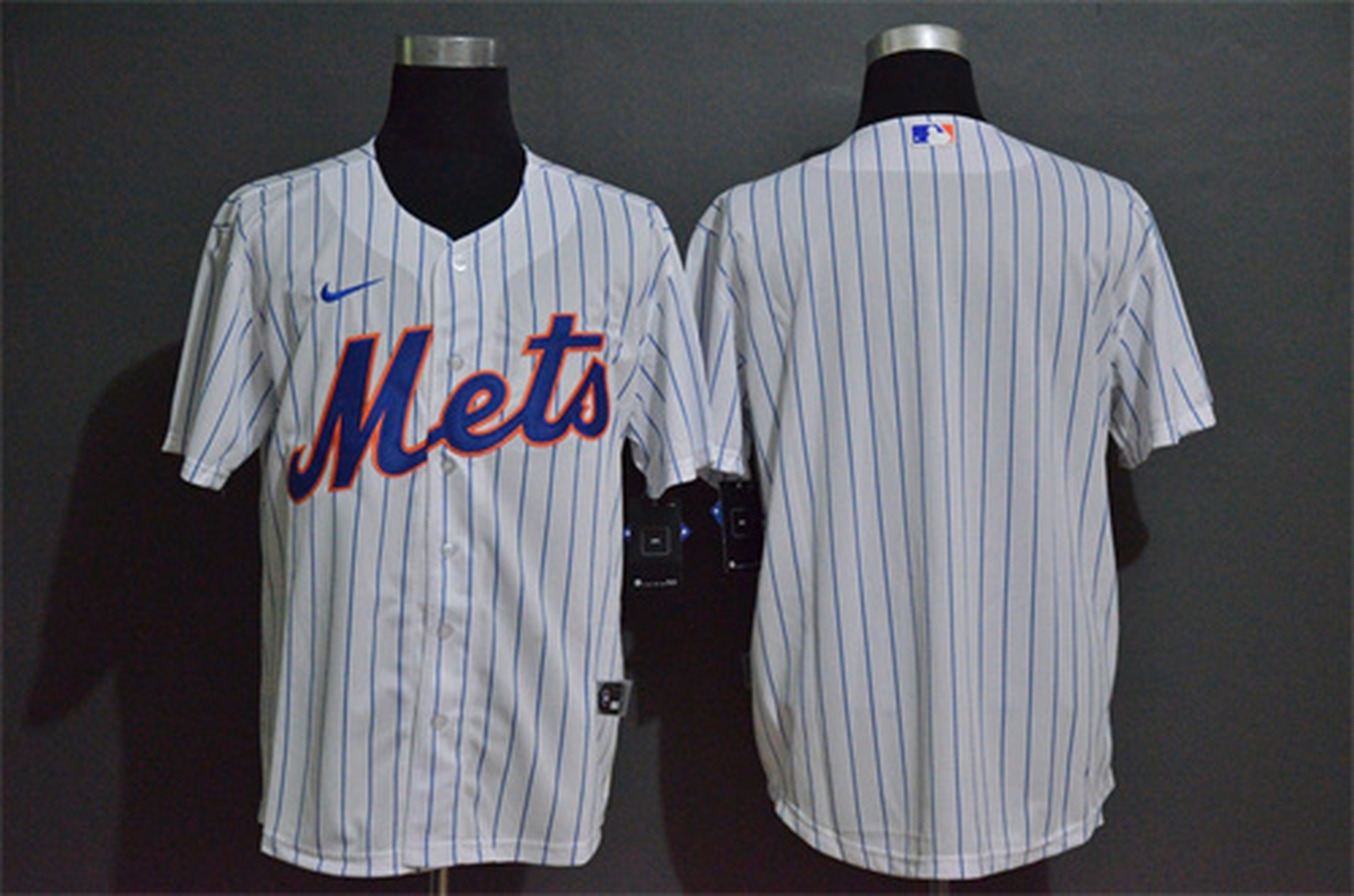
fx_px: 2533
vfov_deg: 20.1
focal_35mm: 68
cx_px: 677
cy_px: 448
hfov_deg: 29.9
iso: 4000
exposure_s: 1/80
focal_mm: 45
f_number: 4.5
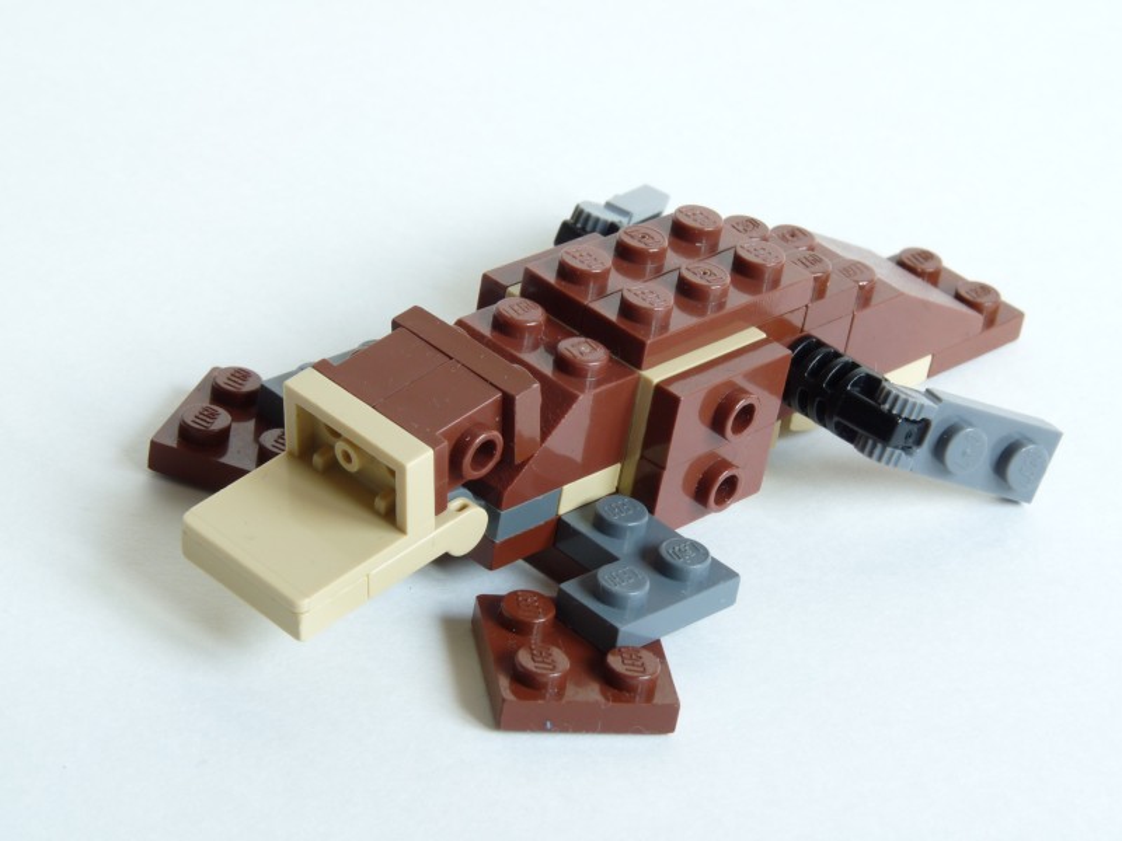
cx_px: 561
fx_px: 3663
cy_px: 420
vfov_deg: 13.1
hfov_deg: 17.4
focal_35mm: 113
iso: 100
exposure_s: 1/4
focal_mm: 20.1
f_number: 8
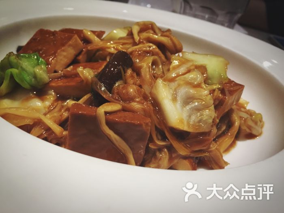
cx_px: 142
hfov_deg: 61.7
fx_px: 238
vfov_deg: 48.2
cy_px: 106
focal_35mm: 29
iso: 50
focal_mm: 4.15
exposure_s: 1/30
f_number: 2.2
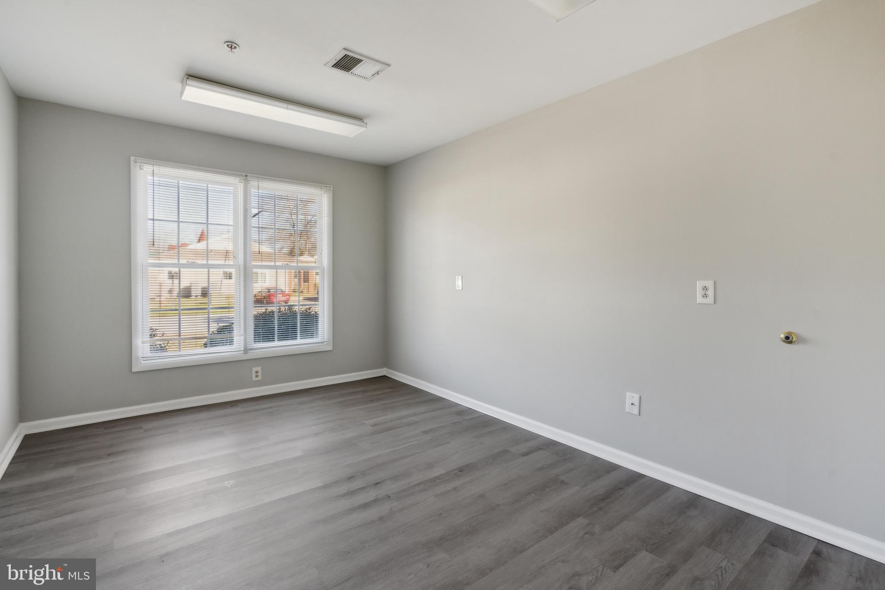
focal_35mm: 16
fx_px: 393
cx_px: 442
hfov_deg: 96.7
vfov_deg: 73.7
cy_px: 295
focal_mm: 16
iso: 400
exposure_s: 1/30
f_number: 8
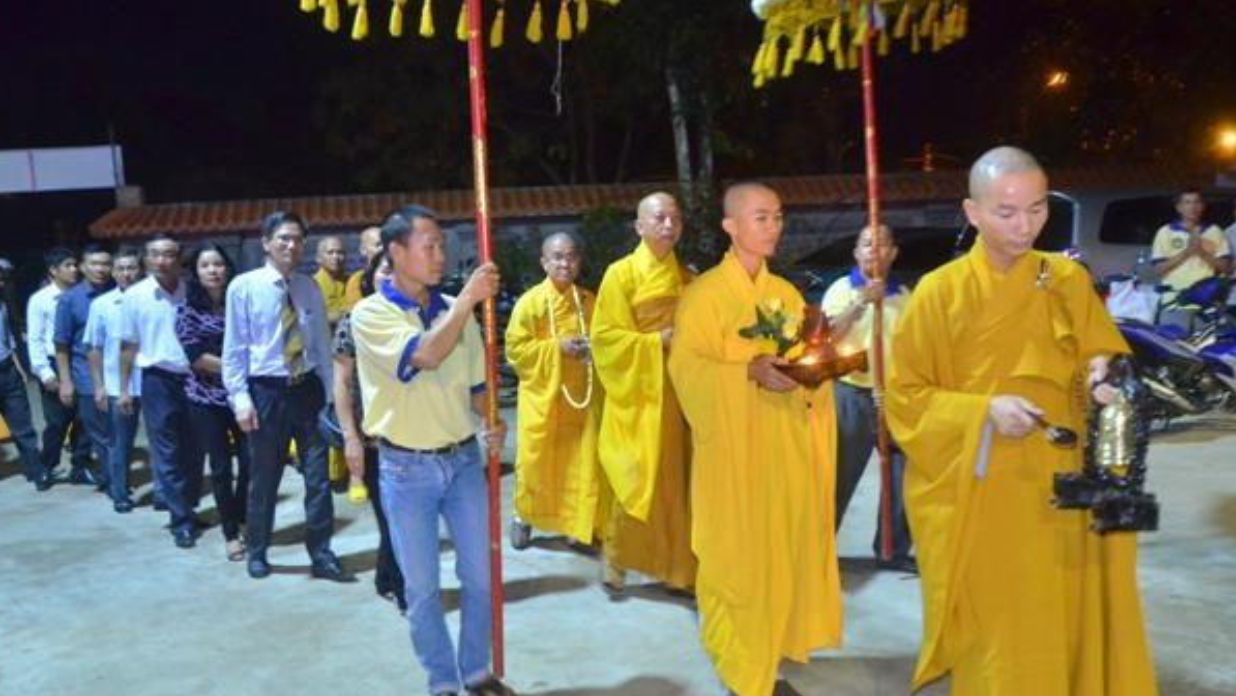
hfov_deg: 54.0
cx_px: 607
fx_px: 1213
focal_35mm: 37
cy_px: 373
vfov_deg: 32.0
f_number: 5
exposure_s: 1/20
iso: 3200
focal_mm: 22
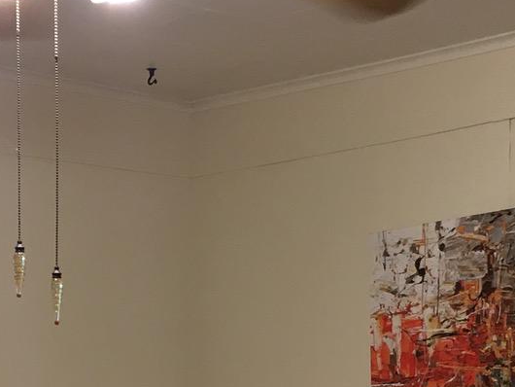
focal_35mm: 112
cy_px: 522
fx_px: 1667
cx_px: 211
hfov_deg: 17.5
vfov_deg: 12.7
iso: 50
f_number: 2.2
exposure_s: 1/30
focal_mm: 4.15
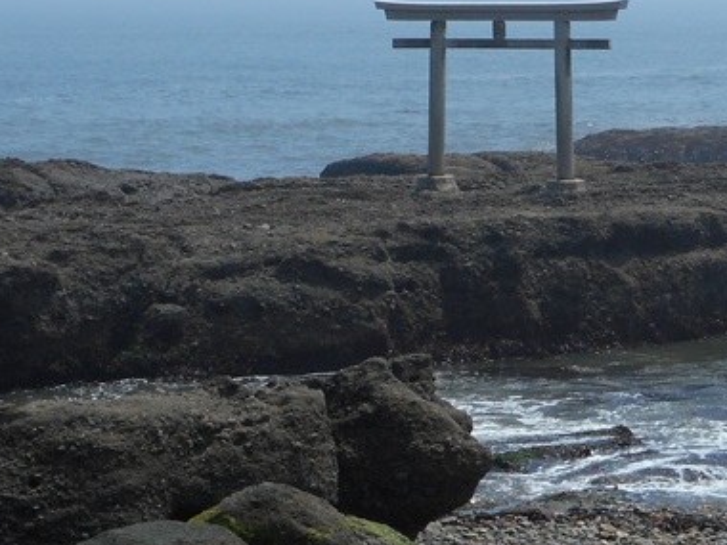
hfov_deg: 13.1
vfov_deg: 10.0
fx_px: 3129
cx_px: 643
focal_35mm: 149
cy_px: 224
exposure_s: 1/640
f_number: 5.1
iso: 80
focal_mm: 10.5
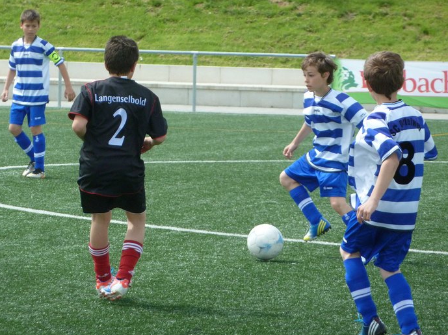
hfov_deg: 6.5
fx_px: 3945
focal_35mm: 305
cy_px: 170
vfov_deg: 4.9
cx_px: 225
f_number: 4.9
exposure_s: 1/640
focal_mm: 49.2
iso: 320
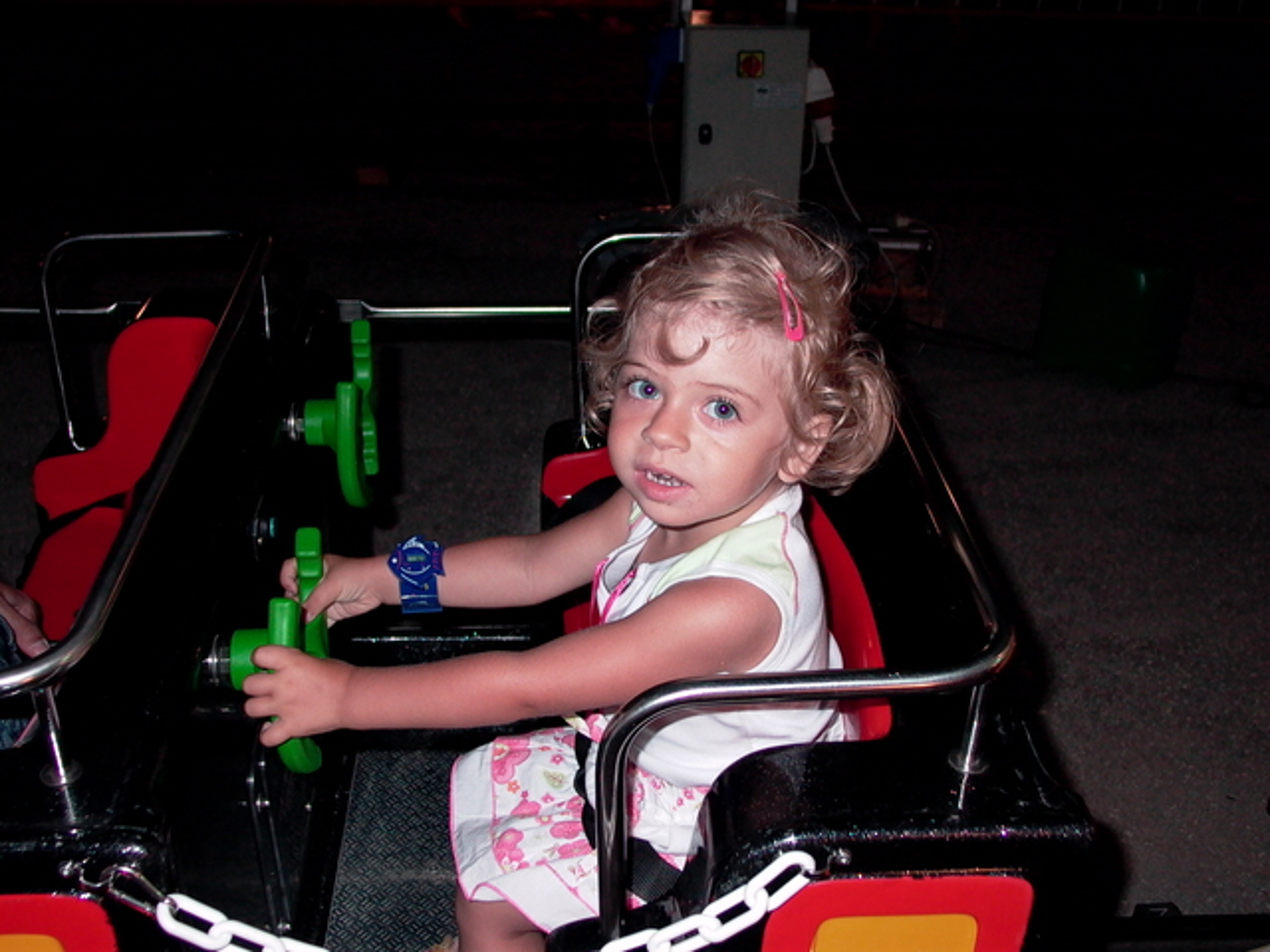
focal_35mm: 38
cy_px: 476
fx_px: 1394
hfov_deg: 49.0
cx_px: 635
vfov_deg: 37.7
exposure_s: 1/64.2
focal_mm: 8.19
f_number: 2.13
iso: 100
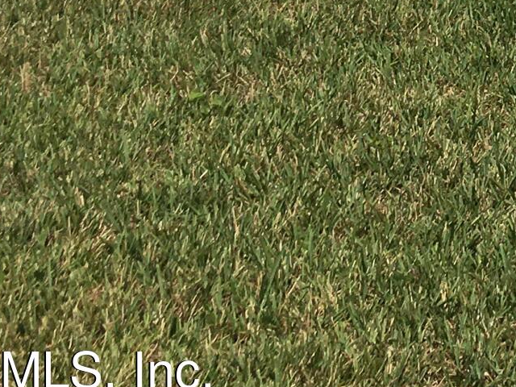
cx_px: 940
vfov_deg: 9.9
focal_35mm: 136
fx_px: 2027
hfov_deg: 13.1
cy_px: -453
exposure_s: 1/4808
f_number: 2.2
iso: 25
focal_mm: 4.15
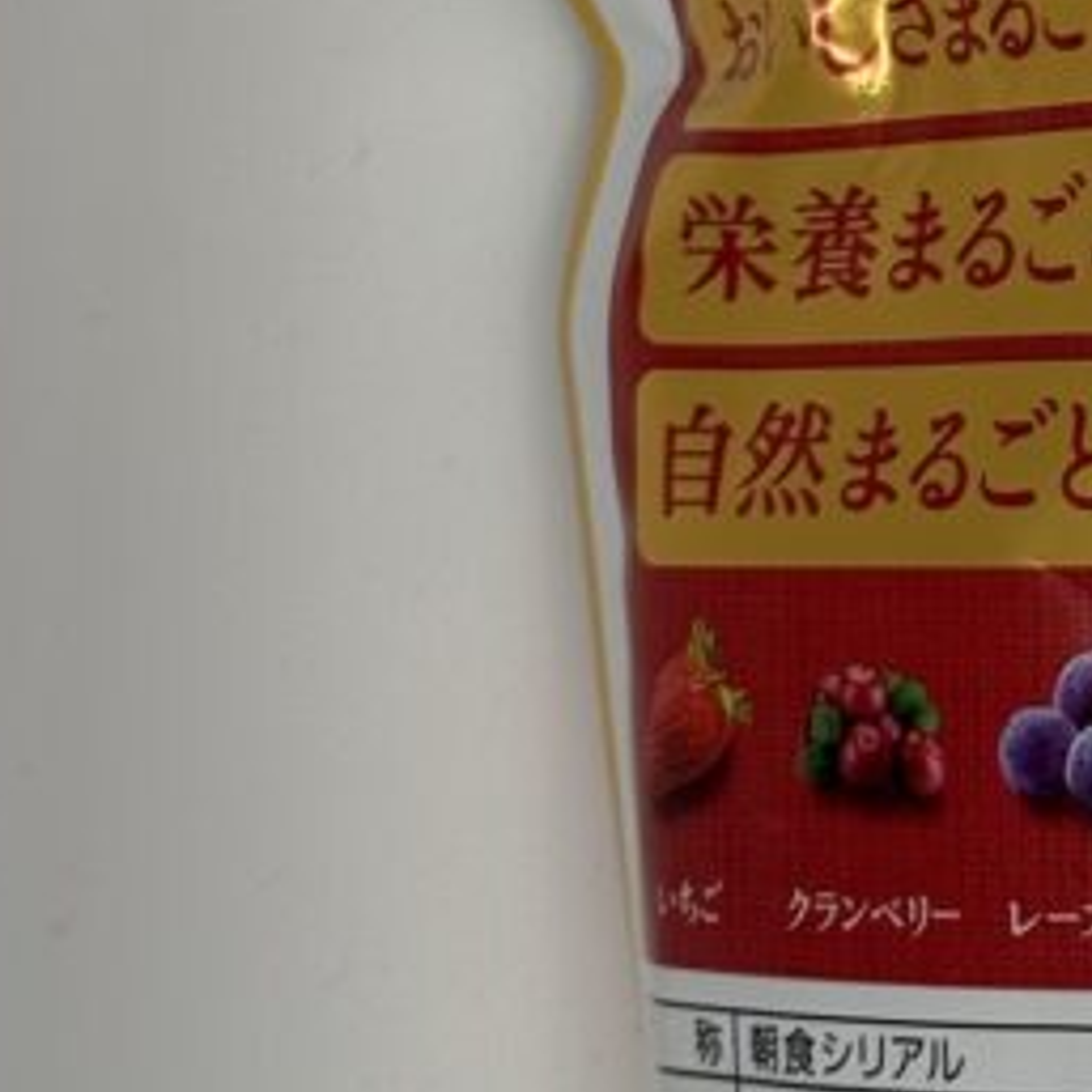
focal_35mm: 169
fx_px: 6032
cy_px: -293
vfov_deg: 10.2
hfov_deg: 10.2
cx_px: 1300
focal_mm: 6.76
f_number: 1.78
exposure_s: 1/237
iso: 64
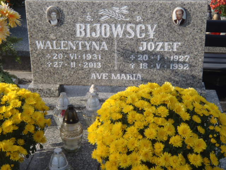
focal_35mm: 57
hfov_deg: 33.8
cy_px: 85
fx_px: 372
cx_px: 113
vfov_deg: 25.7
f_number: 5
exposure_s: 1/200
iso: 64
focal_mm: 10.34
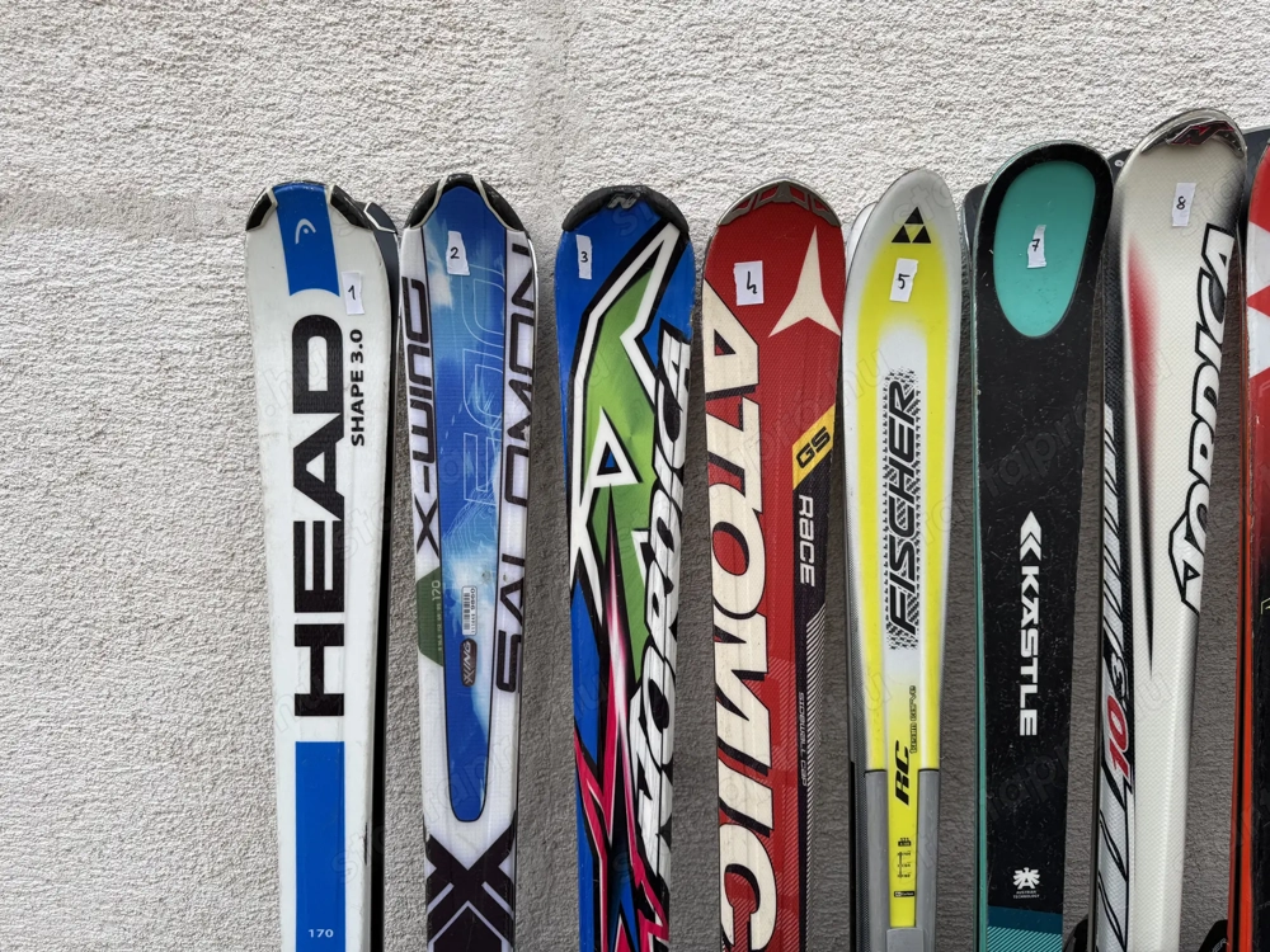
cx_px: 635
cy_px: 476
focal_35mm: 24
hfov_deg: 71.6
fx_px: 881
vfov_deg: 56.8
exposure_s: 1/261
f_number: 1.78
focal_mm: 6.76
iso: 64
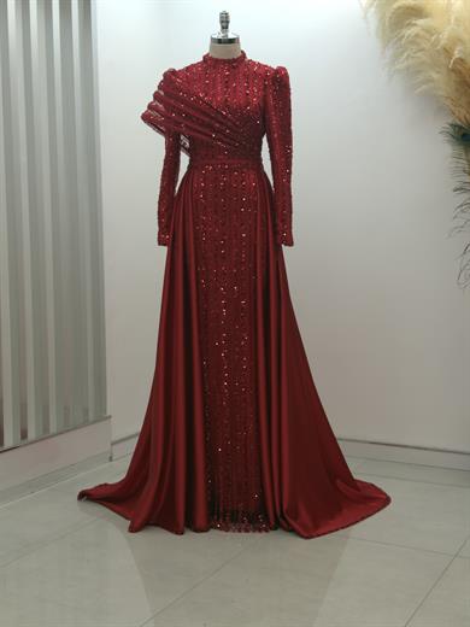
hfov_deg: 30.3
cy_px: 314
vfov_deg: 39.7
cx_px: 235
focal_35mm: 48
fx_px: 869
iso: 64
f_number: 1.78
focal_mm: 6.76
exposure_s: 1/373
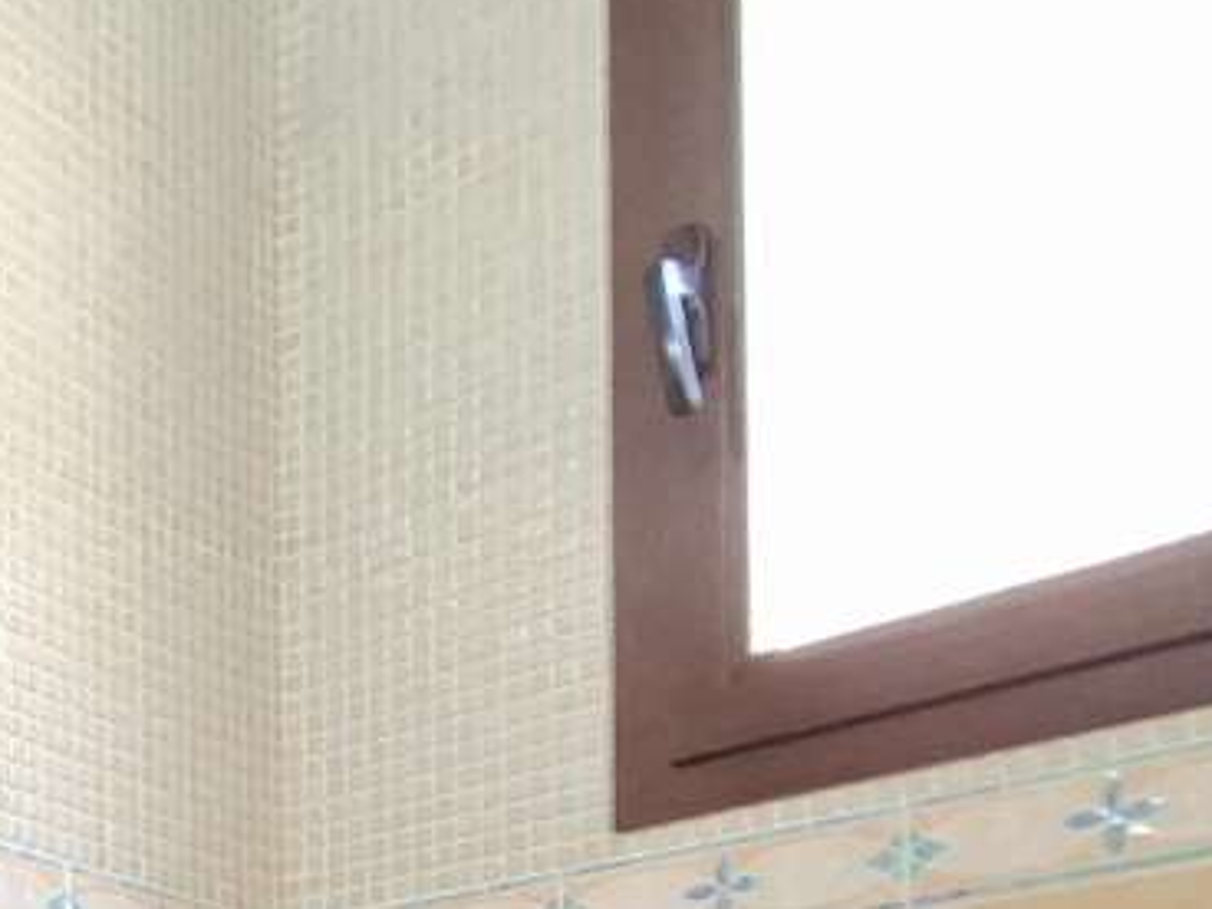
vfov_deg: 22.6
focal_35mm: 53
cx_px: -287
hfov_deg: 30.1
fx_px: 1856
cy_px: 1355
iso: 400
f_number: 2.2
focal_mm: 1.74
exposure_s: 1/24
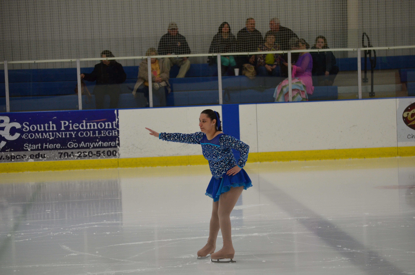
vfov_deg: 10.7
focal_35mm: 128
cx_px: 208
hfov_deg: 16.1
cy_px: 138
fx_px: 1467
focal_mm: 85
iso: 1600
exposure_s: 1/320
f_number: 4.2
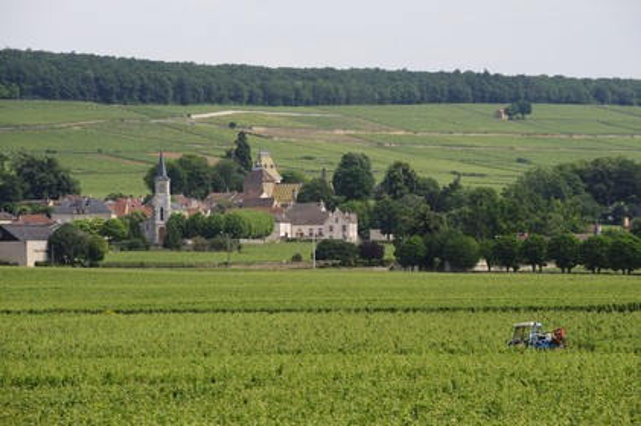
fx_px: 3558
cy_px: 213
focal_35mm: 200
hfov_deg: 10.3
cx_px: 320
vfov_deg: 6.9
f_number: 8
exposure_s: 1/320
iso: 200
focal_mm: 200
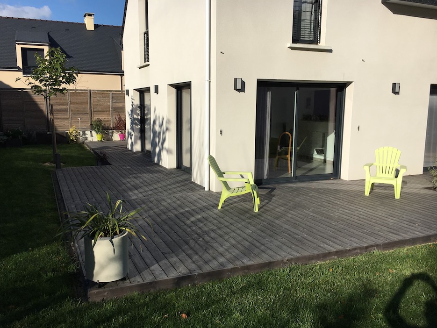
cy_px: 170
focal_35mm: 31
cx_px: 208
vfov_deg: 45.5
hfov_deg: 58.3
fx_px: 392
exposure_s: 1/3344
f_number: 2.2
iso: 25
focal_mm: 4.15
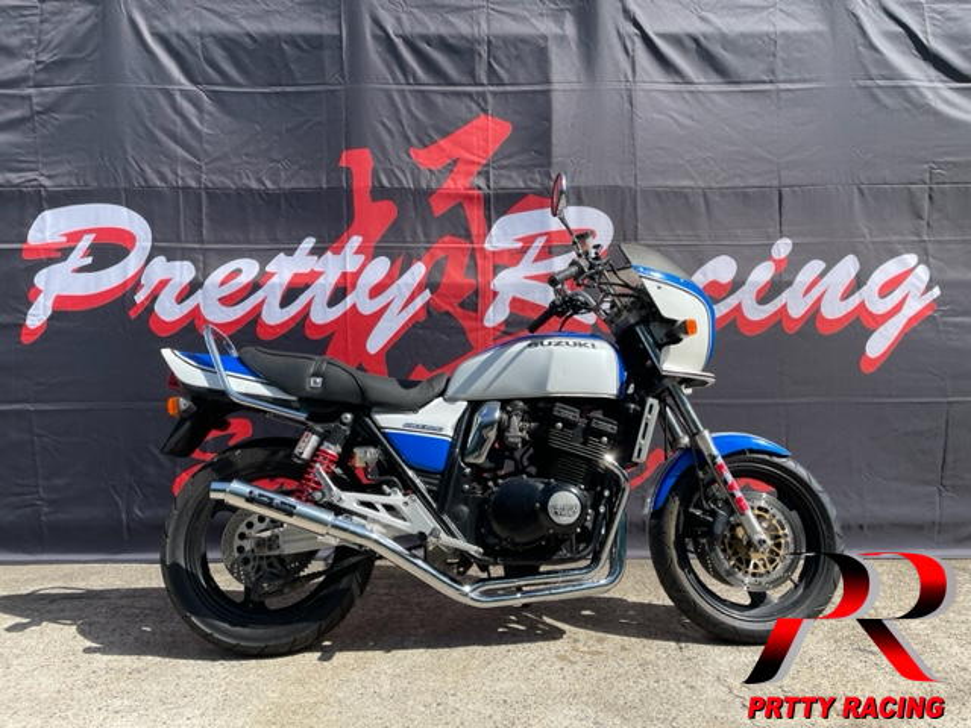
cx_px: 486
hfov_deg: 67.3
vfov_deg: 53.1
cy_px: 364
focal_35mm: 26
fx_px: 729
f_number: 1.6
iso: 32
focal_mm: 4.2
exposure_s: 1/2398
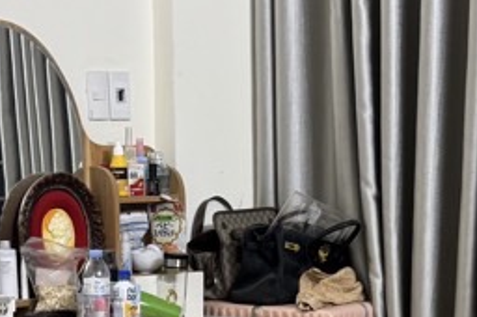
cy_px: 472
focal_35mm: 100
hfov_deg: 20.4
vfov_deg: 12.9
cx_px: 179
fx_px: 1323
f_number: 1.78
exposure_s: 1/50
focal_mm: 6.76
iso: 125
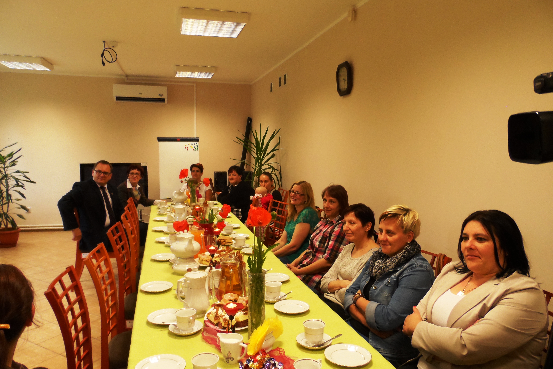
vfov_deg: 51.3
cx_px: 277
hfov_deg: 71.5
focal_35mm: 25
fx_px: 384
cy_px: 192
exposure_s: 1/30
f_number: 3.2
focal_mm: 4
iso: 160
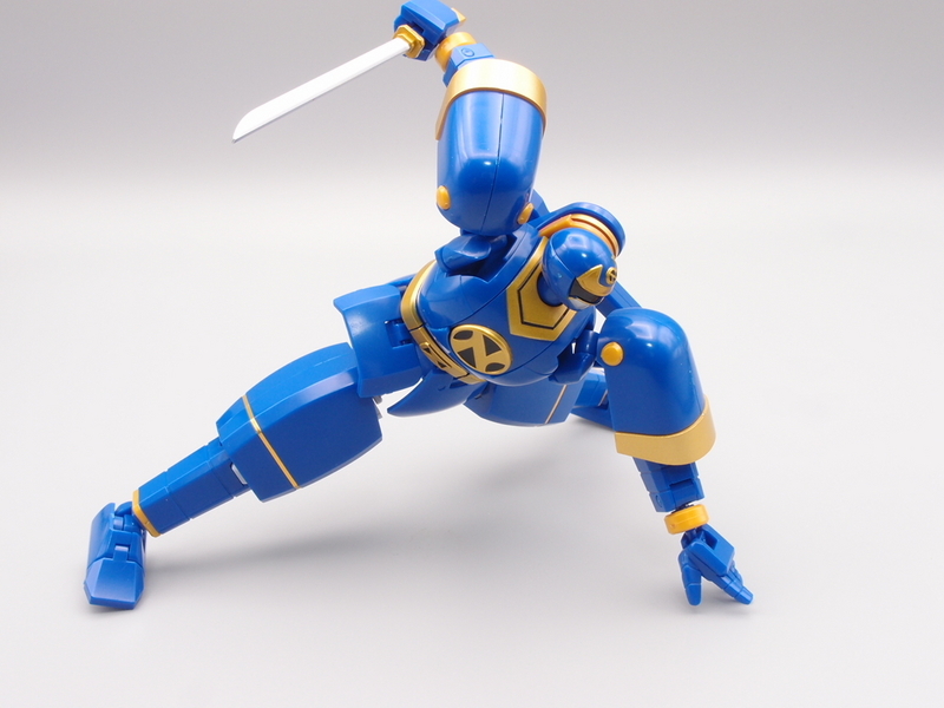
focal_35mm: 41
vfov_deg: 35.1
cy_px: 354
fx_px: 1118
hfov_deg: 45.8
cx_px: 472
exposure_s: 1/5
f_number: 8
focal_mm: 8.99
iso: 100
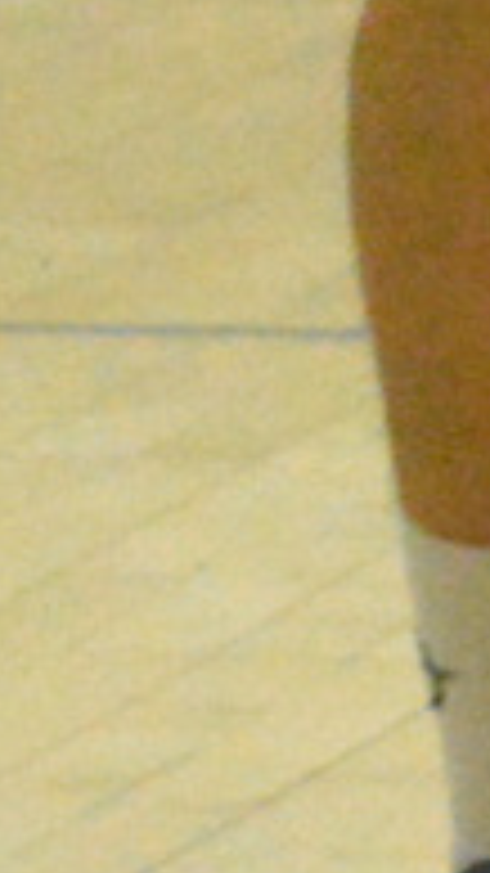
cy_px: -610
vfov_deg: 1.7
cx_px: -1137
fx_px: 28690
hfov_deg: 1.0
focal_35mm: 1241
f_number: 8
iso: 6400
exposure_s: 1/400
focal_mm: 102
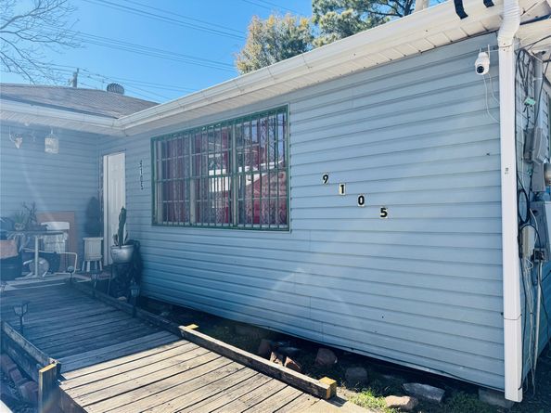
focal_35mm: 24
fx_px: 382
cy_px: 206
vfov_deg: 56.8
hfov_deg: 71.6
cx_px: 276
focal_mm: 6.76
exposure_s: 1/1721
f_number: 1.78
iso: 80
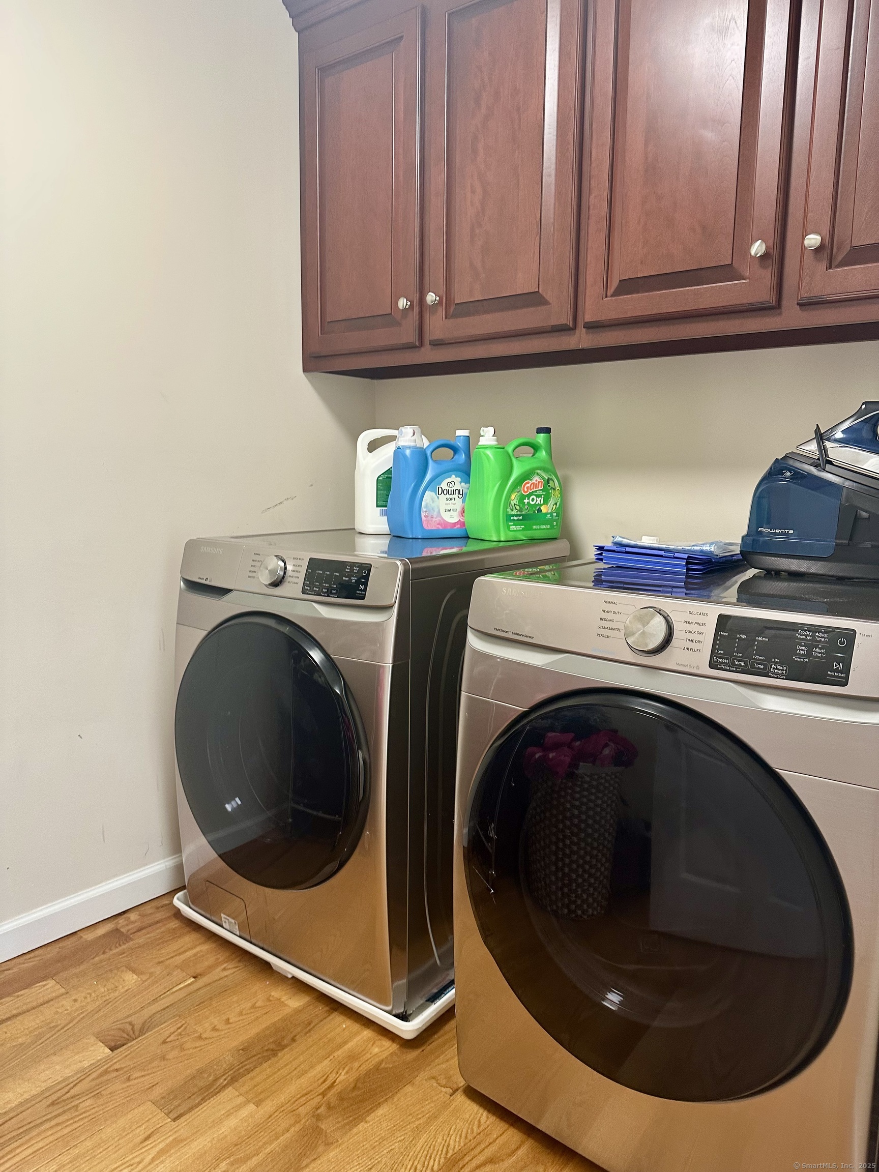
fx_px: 813
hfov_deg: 56.8
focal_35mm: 24
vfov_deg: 71.6
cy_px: 586
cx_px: 440
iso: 200
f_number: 1.78
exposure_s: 1/60
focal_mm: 6.86
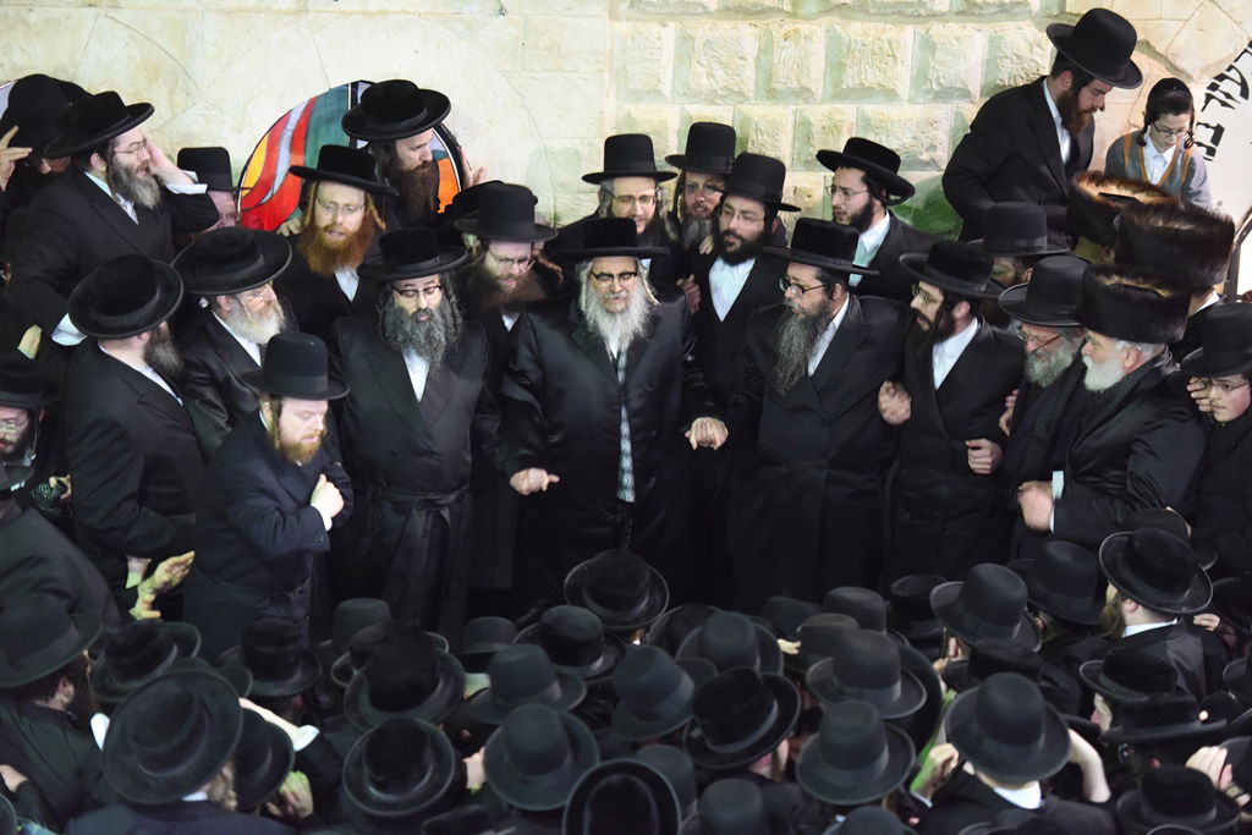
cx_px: 626
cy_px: 418
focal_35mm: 120
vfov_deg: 11.4
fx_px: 4174
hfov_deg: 17.1
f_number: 2.8
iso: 5000
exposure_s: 1/60
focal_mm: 120
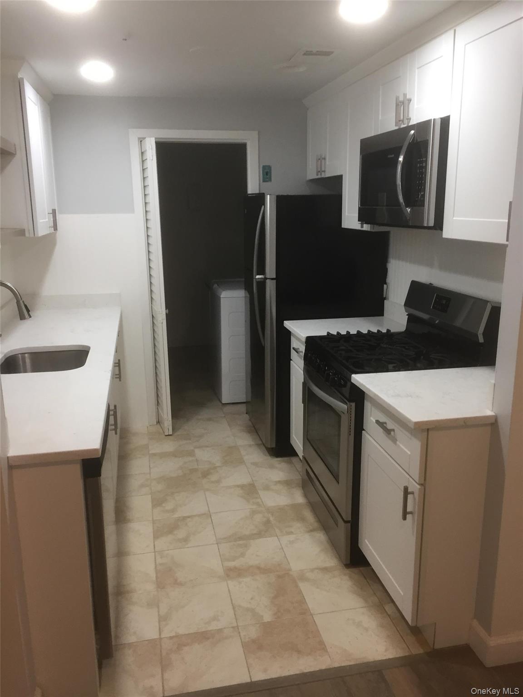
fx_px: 584
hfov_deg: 48.2
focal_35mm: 29
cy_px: 348
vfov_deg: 61.7
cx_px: 262
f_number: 2.2
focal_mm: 4.15
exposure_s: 1/30
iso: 50
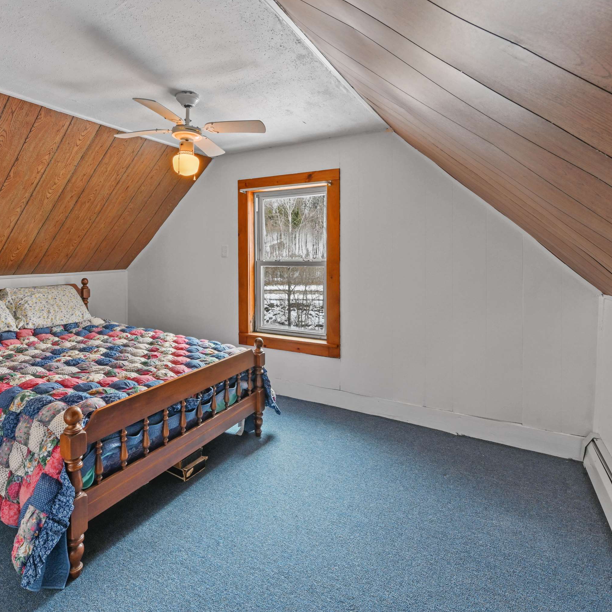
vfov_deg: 80.7
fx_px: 360
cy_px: 306
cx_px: 253
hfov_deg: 80.0
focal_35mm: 18
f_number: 14
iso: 800
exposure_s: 1/1.67
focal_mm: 14
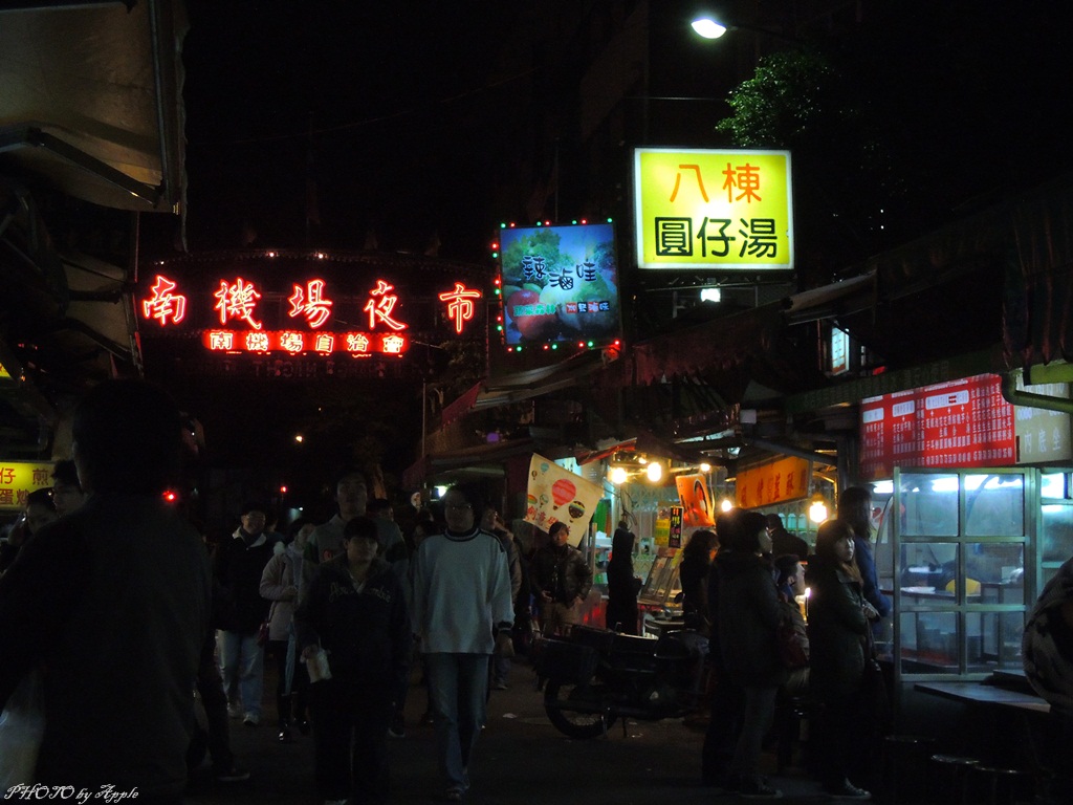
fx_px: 2170
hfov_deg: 27.8
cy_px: 402
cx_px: 536
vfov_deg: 21.0
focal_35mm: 70
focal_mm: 12.5
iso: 800
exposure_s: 1/125
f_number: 4
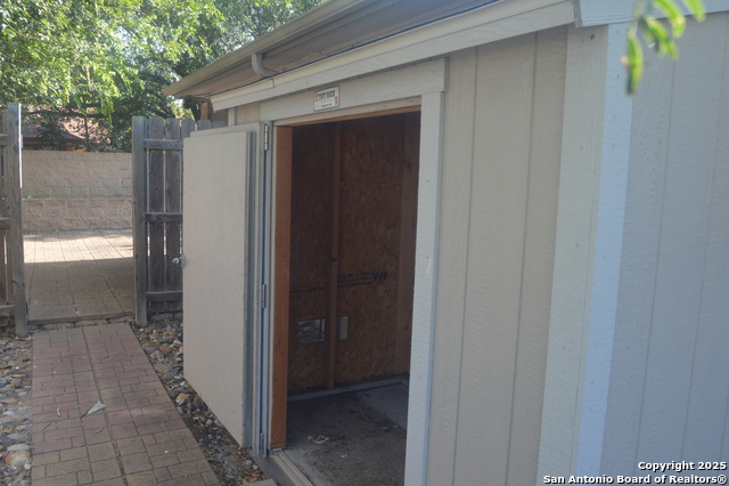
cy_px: 243
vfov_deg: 47.9
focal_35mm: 27
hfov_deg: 67.4
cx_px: 364
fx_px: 546
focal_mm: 18
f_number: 5.6
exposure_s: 1/125
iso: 280
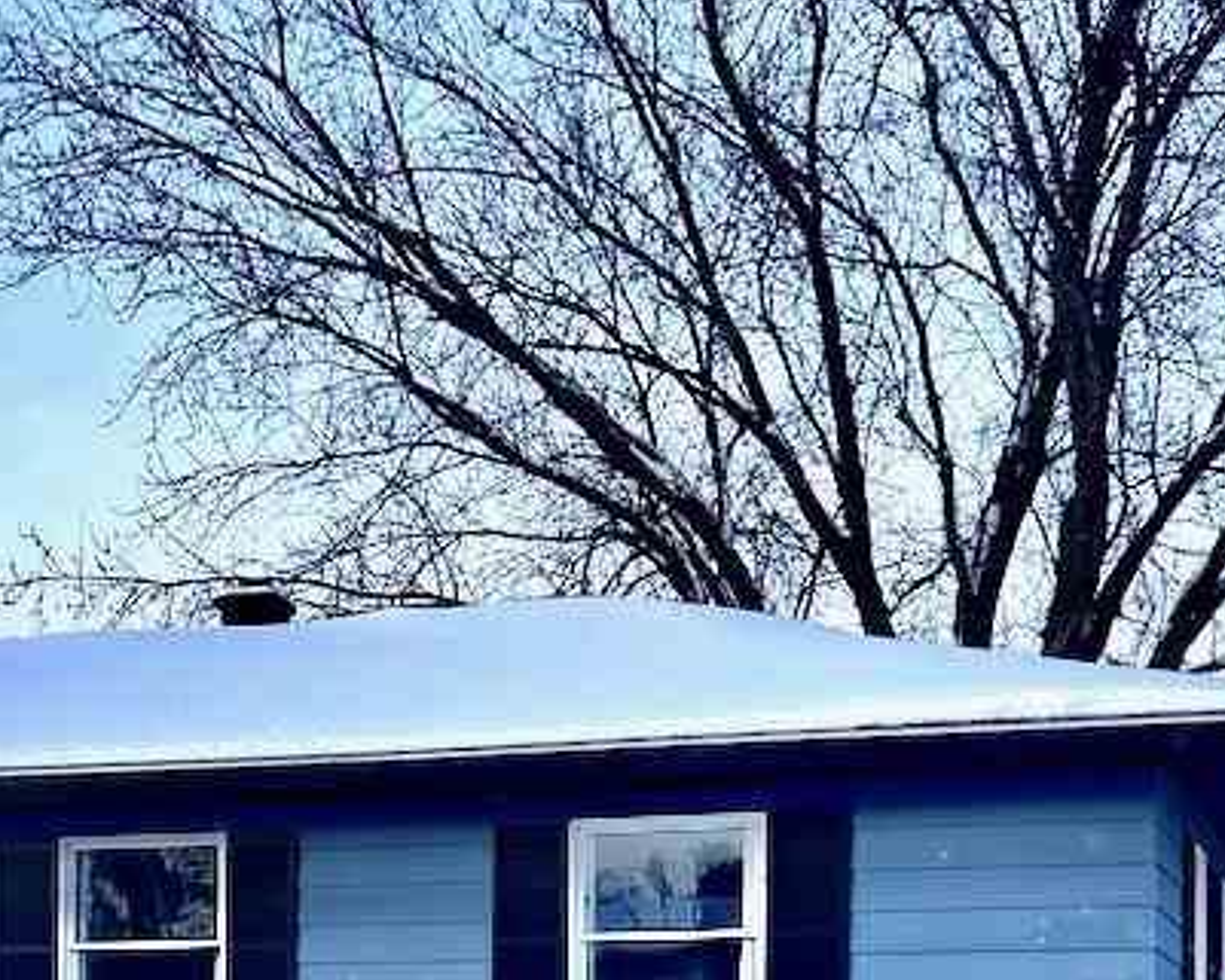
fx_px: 2937
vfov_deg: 18.3
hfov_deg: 23.1
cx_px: 189
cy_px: 1059
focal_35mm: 81
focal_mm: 5.7
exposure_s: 1/2299
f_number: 1.5
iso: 50
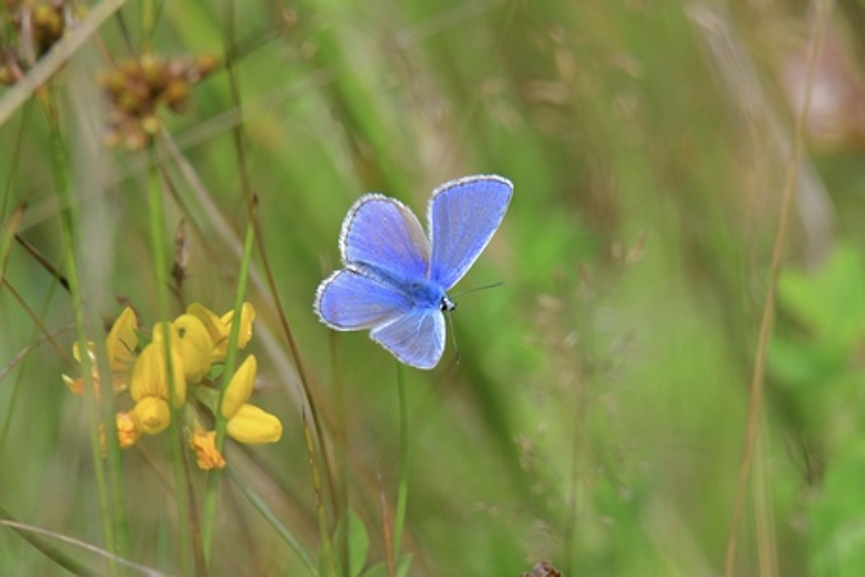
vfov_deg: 1.5
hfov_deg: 2.3
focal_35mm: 900
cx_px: 432
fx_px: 21631
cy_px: 288
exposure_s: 1/800
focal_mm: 600
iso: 450
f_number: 8
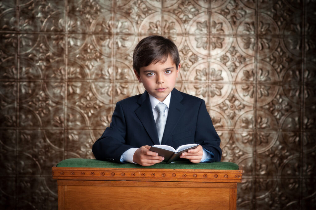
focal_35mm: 85
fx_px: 745
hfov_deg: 23.9
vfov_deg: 16.0
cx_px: 158
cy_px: 105
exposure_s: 1/60
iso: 200
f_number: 6.3
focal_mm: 85
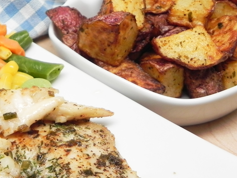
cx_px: 9
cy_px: 159
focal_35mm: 56
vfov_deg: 25.3
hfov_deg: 32.1
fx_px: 383
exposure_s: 1/55.8
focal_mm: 4.6
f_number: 2.8
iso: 160
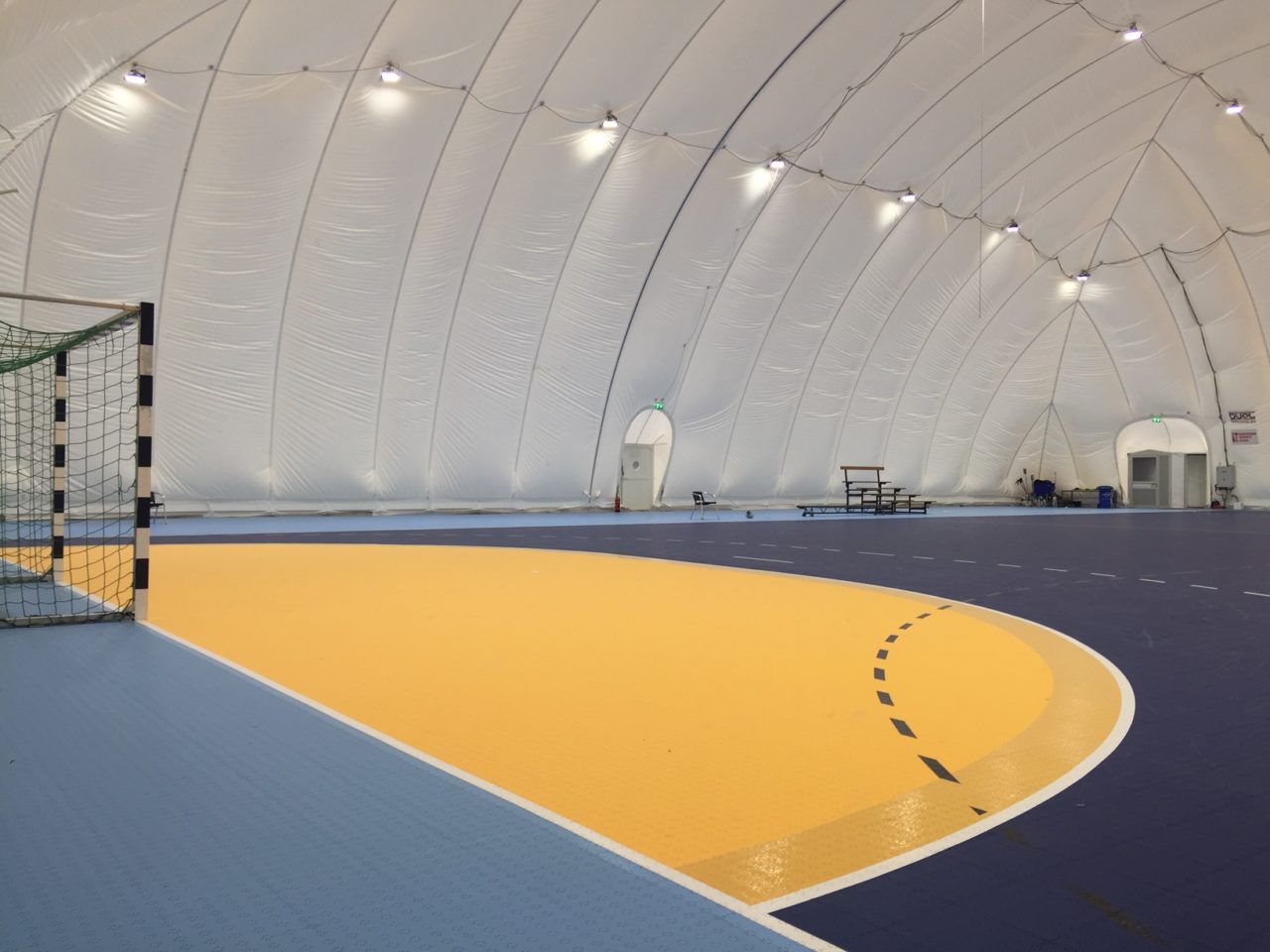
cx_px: 635
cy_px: 476
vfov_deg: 48.2
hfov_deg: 61.7
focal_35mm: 29
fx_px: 1064
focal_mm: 4.15
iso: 32
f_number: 2.2
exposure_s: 1/50
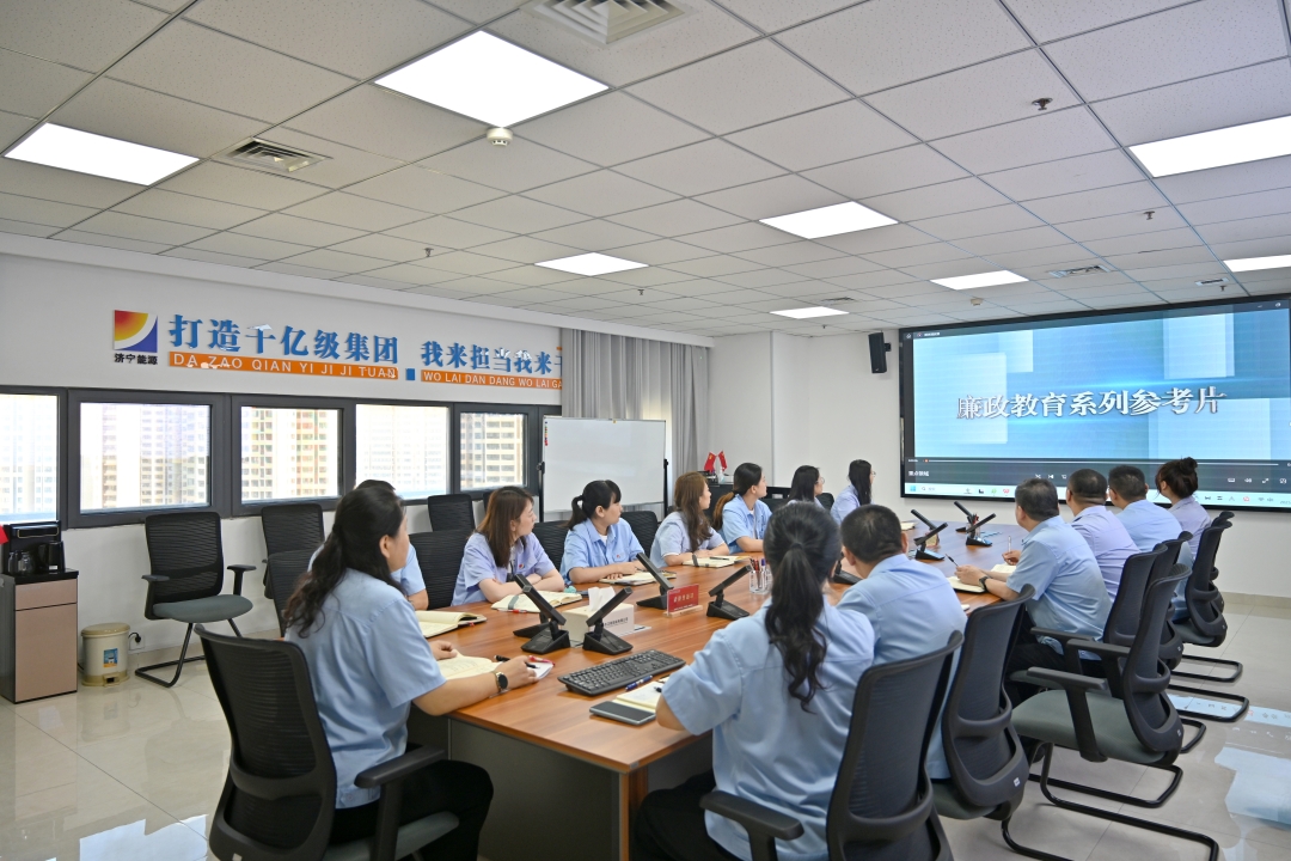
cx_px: 646
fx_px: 861
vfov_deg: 53.1
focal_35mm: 24
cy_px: 430
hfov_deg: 73.7
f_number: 4
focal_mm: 24
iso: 400
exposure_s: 1/160
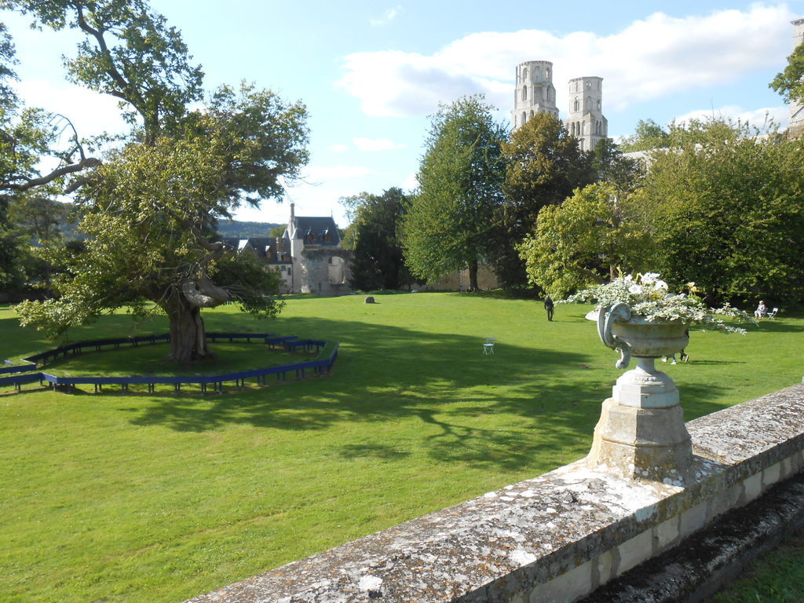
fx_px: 697
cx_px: 402
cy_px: 302
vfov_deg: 46.8
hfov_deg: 60.0
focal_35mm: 30
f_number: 3.8
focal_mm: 5.3
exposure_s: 1/400
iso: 80
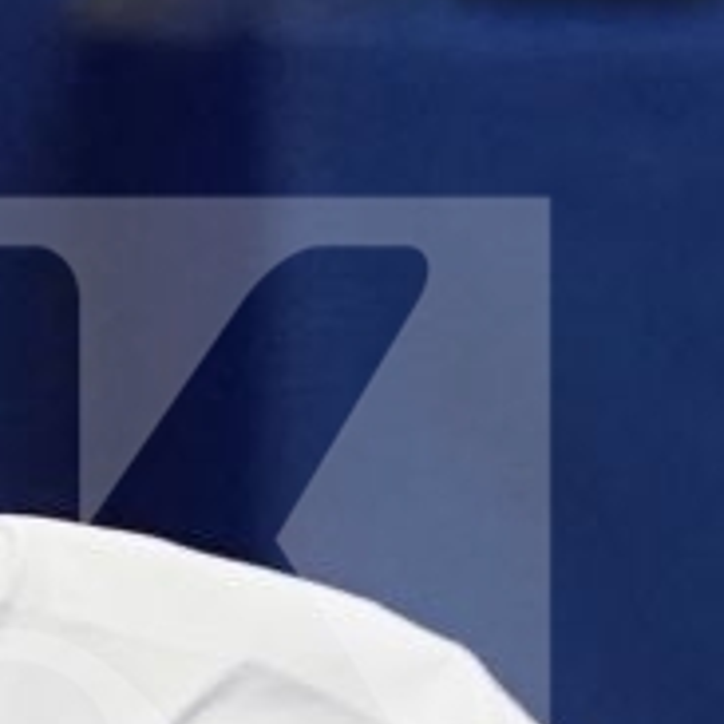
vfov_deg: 1.5
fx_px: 28490
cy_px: 558
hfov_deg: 1.5
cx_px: -1159
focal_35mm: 1204
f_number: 2.8
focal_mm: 96
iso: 3200
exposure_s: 1/1000
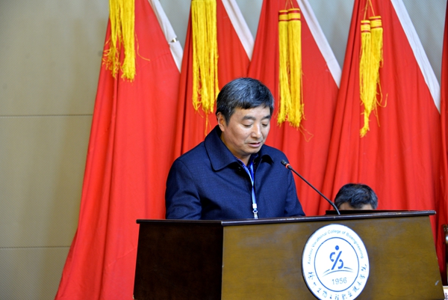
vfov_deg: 16.1
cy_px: 150
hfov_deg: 23.9
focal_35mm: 85
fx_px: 1059
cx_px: 224
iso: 1250
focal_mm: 85
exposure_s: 1/20
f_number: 5
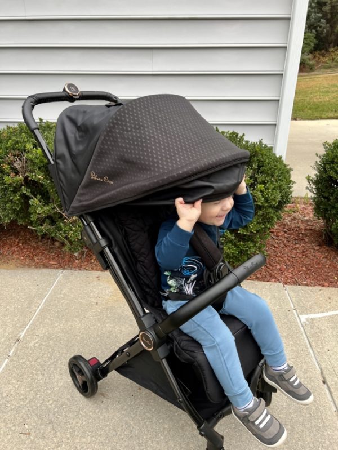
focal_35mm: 26
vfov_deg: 67.3
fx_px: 338
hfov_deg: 53.1
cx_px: 169
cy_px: 225
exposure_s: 1/121
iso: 125
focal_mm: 5.7
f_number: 1.5
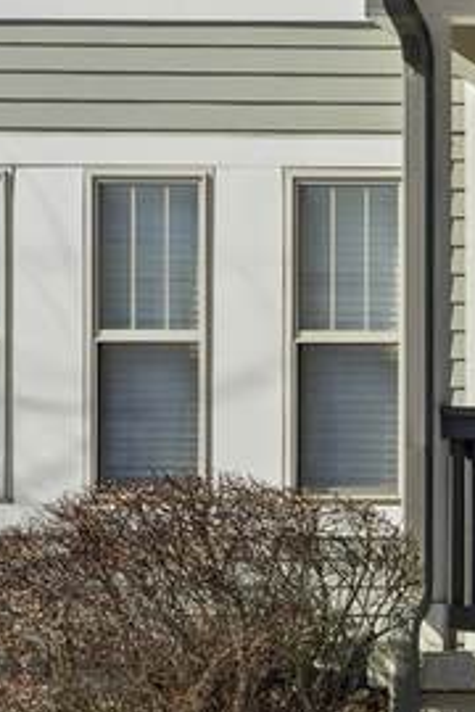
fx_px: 3008
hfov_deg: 7.9
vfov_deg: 13.4
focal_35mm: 152
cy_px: 675
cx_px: 1351
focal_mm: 32
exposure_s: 1/2500
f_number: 9
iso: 250
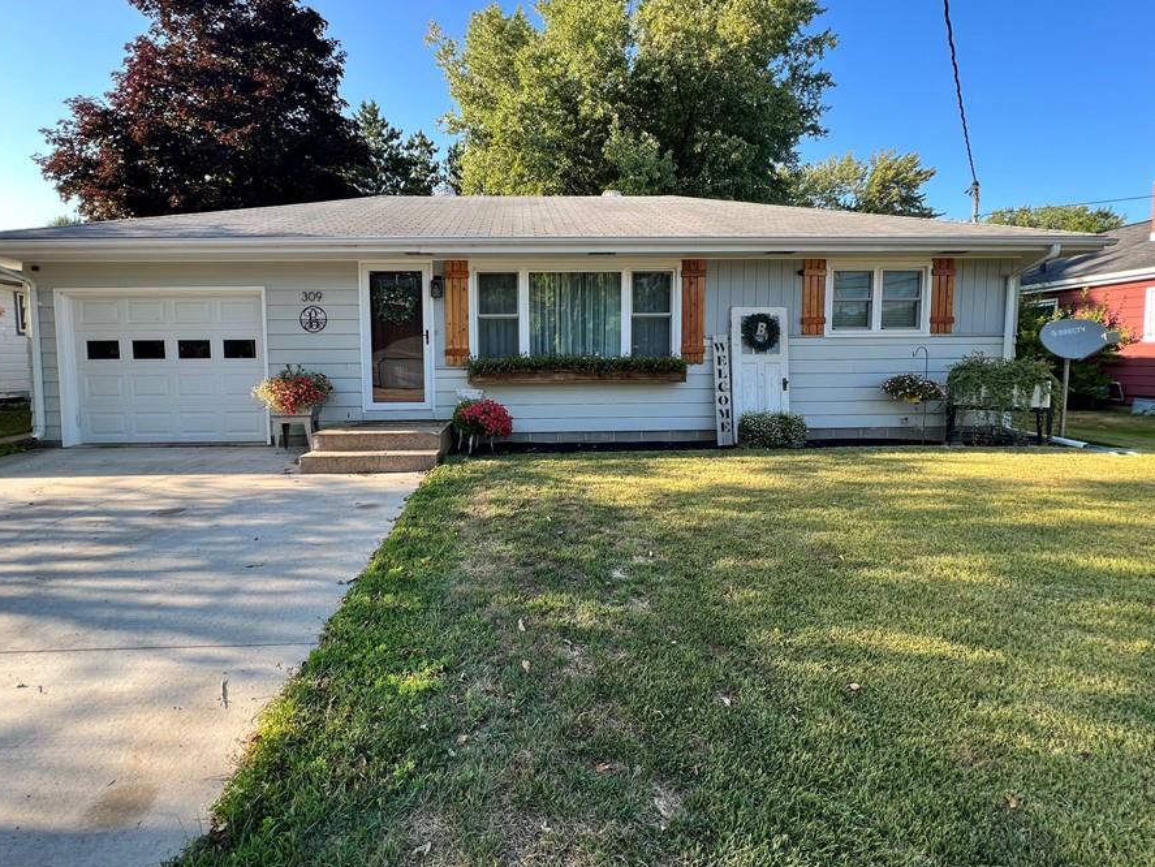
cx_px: 534
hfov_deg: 98.0
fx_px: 501
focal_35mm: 15
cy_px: 394
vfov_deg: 81.6
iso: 32
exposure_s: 1/259
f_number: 1.8
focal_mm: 1.57
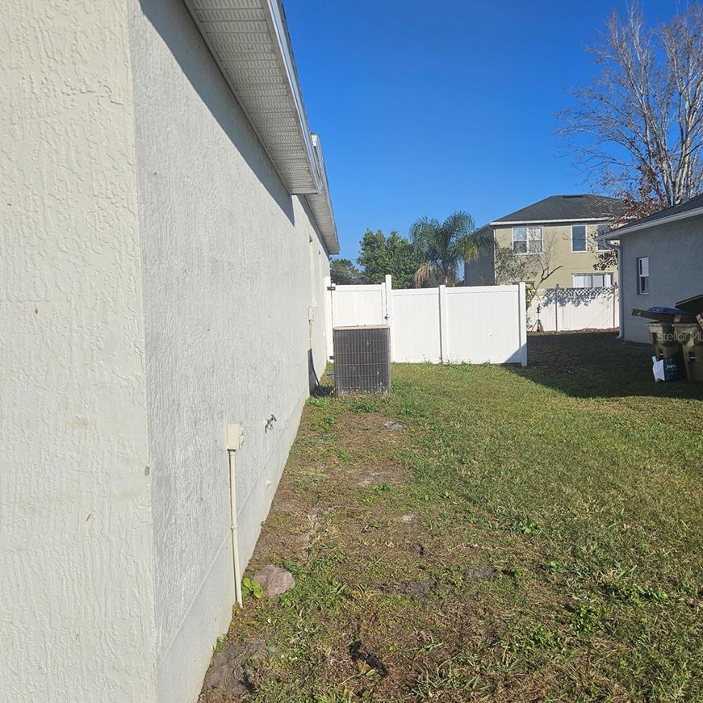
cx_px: 350
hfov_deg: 57.3
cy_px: 336
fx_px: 643
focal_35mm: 28
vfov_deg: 57.3
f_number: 1.8
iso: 25
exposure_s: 1/4860
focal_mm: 5.4
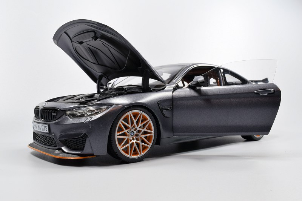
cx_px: 151
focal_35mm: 36
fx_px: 302
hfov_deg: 53.1
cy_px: 100
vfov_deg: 36.9
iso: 100
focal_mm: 24
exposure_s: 1/2
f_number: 20
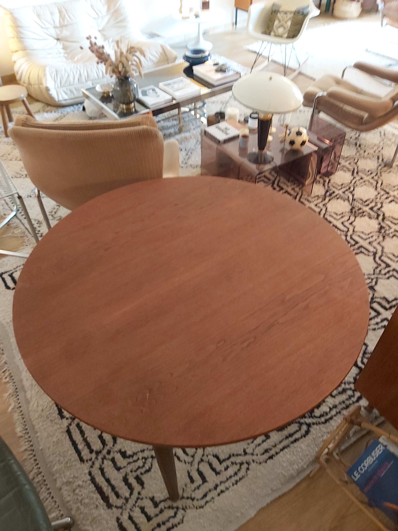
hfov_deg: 53.1
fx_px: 399
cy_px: 266
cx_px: 199
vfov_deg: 67.3
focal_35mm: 26
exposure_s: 1/25
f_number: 1.7
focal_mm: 3.92
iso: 400
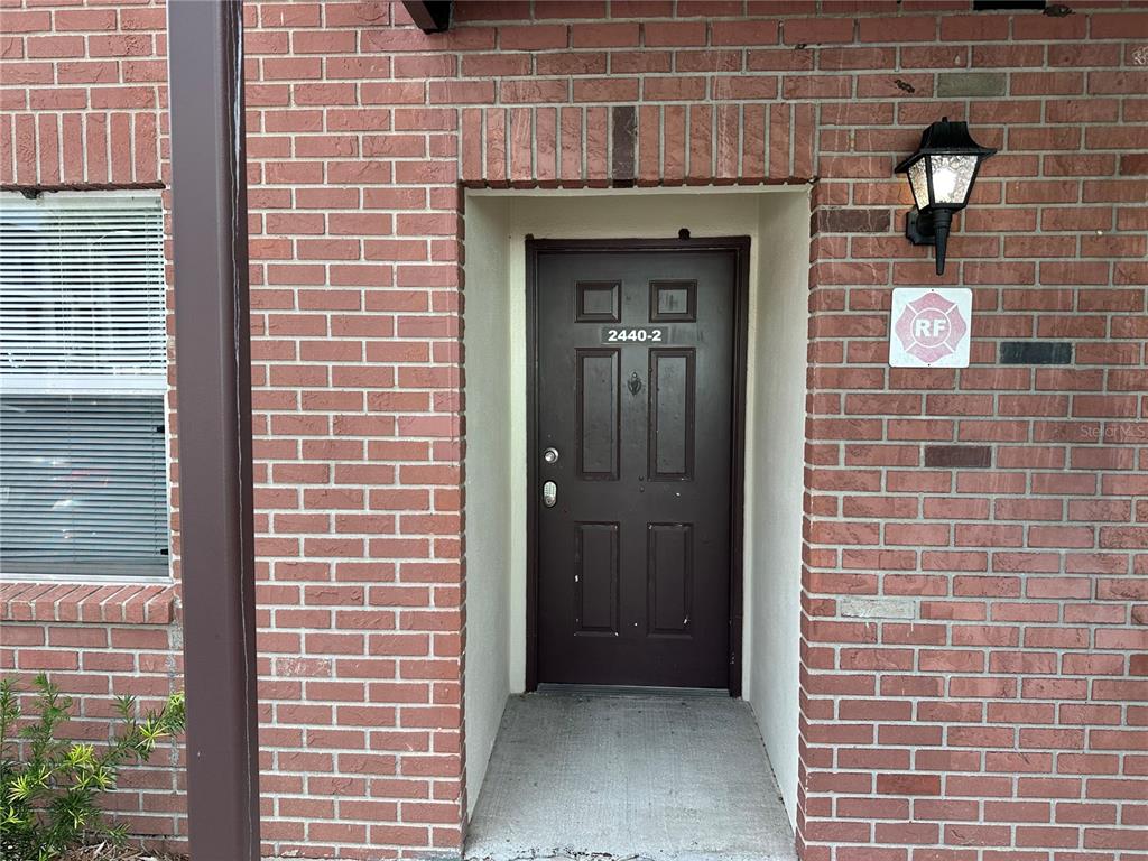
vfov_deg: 56.8
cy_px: 430
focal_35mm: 24
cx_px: 574
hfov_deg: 71.6
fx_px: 796
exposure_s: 1/230
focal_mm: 6.86
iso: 64
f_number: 1.78
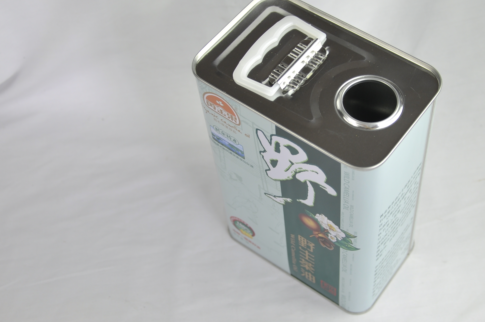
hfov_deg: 33.3
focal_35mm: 60
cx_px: 299
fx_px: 807
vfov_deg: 22.5
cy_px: 138
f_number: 4.5
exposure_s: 1/60
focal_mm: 24
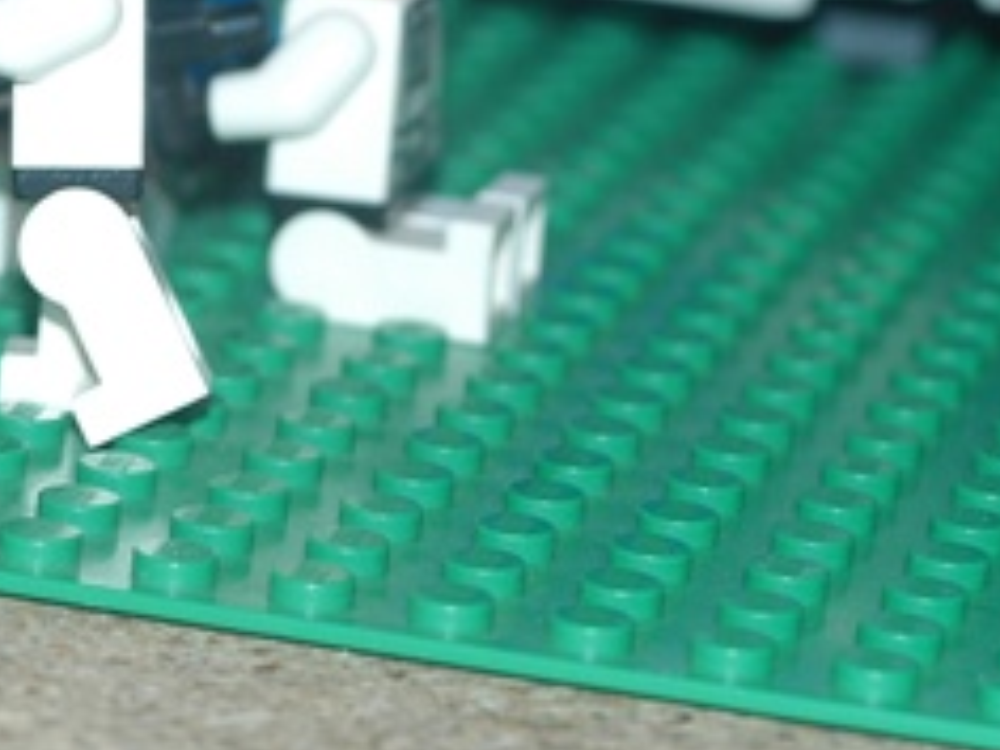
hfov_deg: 7.2
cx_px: 136
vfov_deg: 5.4
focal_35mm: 274
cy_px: -119
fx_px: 7915
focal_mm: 70
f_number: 6.3
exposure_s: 1/30
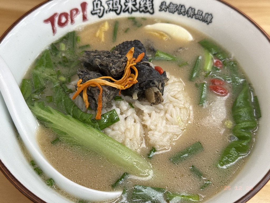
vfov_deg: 30.3
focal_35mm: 48
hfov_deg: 39.7
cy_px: 102
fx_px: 374
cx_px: 135
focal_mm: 6.76
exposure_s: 1/230
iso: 80
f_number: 1.78
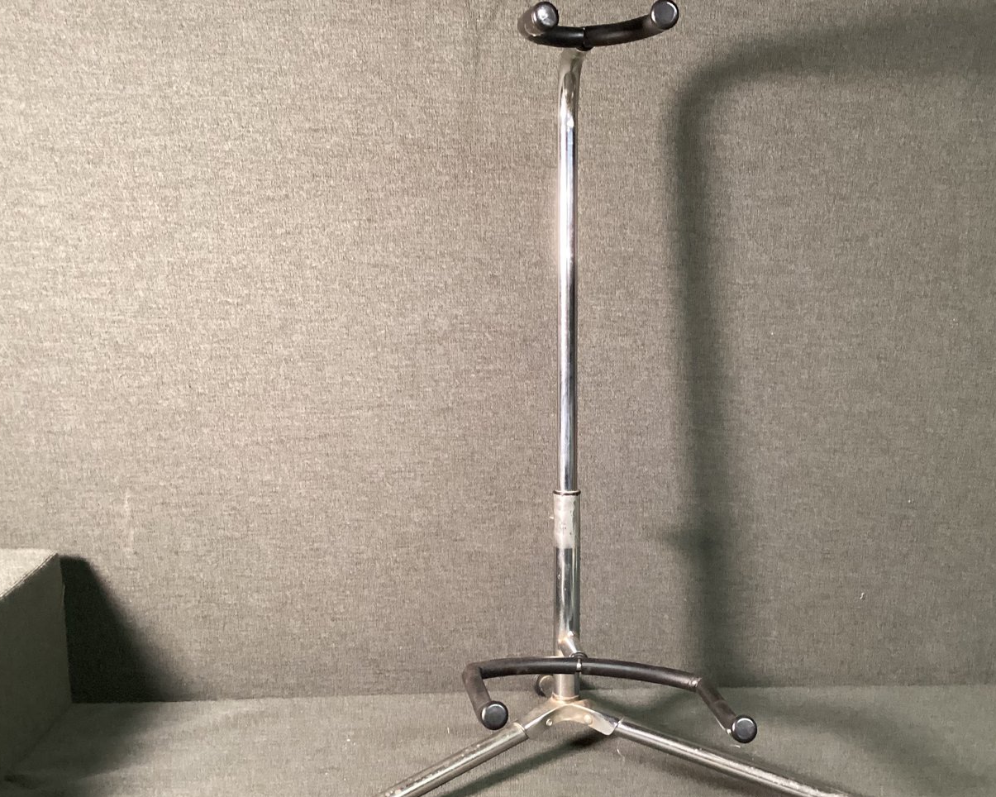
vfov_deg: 39.1
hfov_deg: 47.6
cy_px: 443
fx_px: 1120
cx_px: 600
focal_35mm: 38
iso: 320
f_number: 2.4
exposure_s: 1/30
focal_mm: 3.3
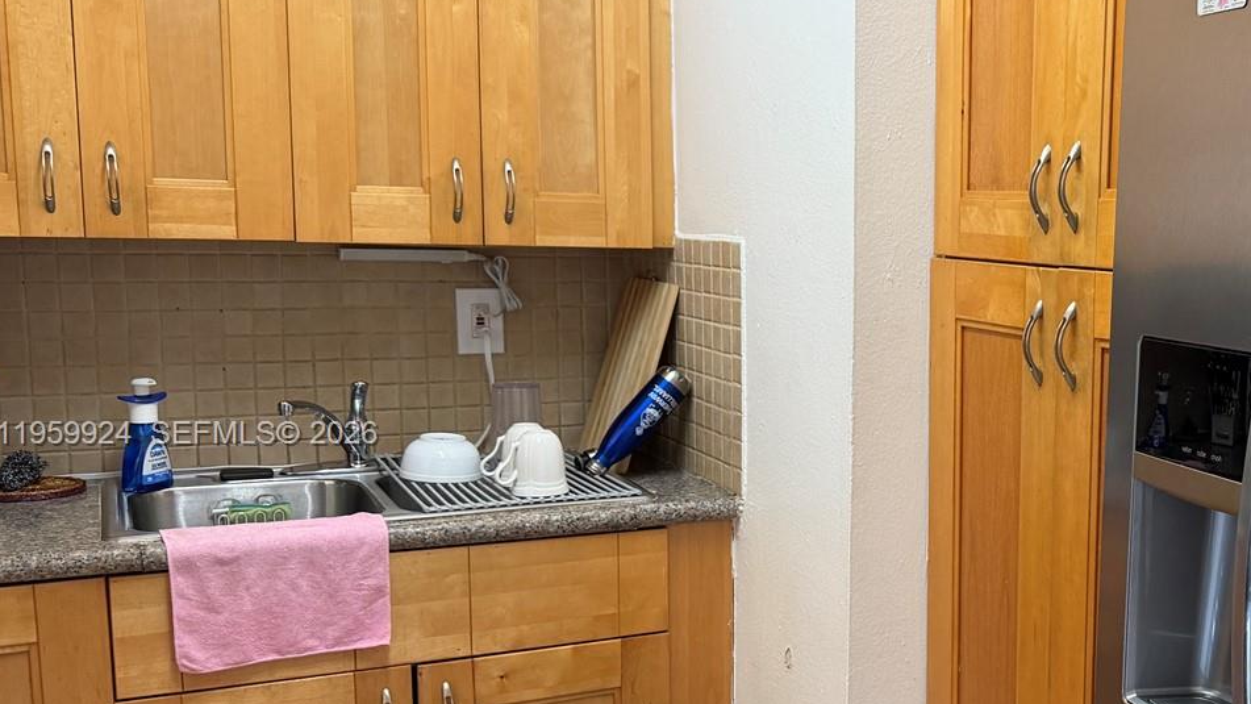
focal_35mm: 44
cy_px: 436
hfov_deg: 43.9
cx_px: 1021
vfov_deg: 27.0
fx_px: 1460
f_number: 1.78
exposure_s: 1/60
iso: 160
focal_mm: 6.76
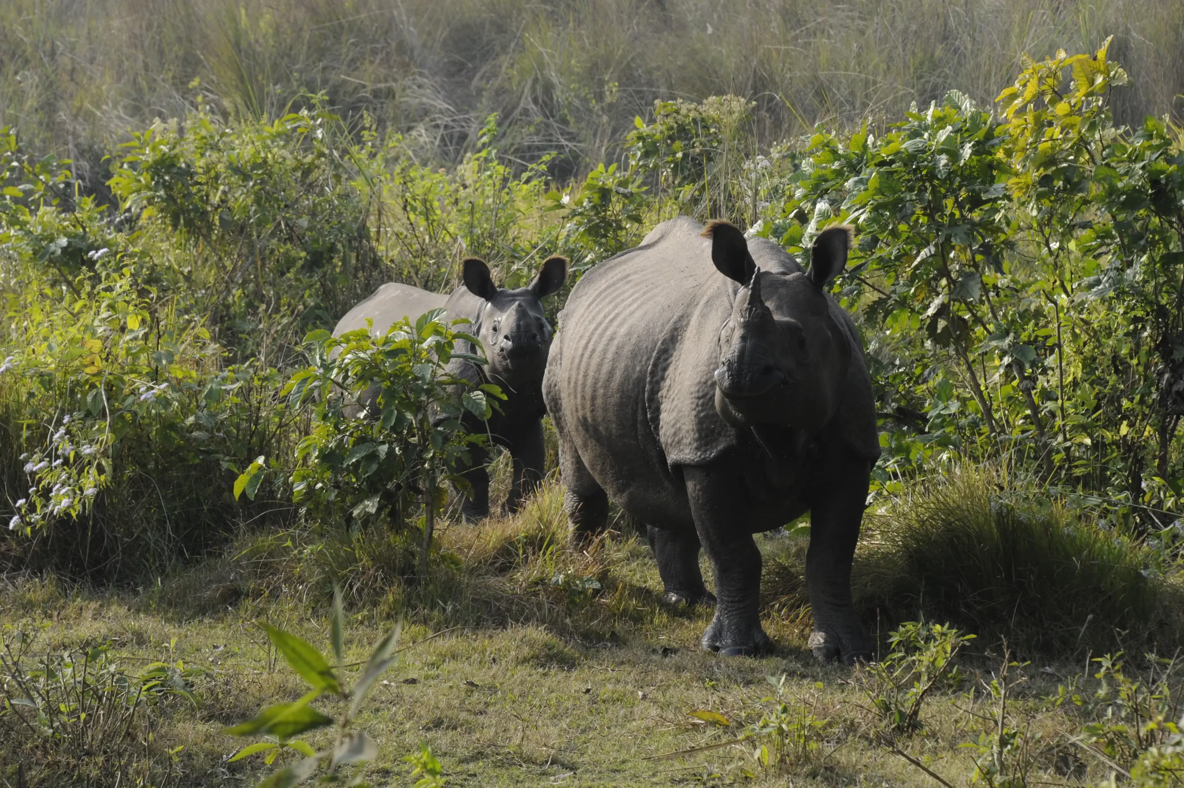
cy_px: 394
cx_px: 592
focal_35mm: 180
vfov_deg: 7.6
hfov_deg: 11.4
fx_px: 5916
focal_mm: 180
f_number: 11
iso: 1250
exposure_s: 1/500
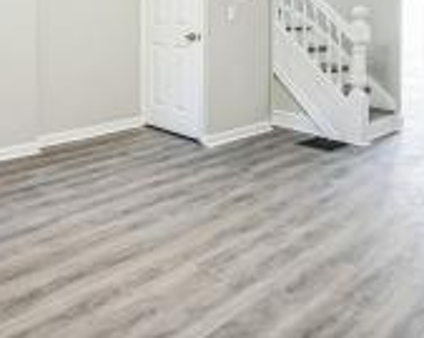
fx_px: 439
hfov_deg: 50.5
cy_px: 0
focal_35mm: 35
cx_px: 135
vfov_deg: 37.7
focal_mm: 14
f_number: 5.6
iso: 800
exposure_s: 1/30
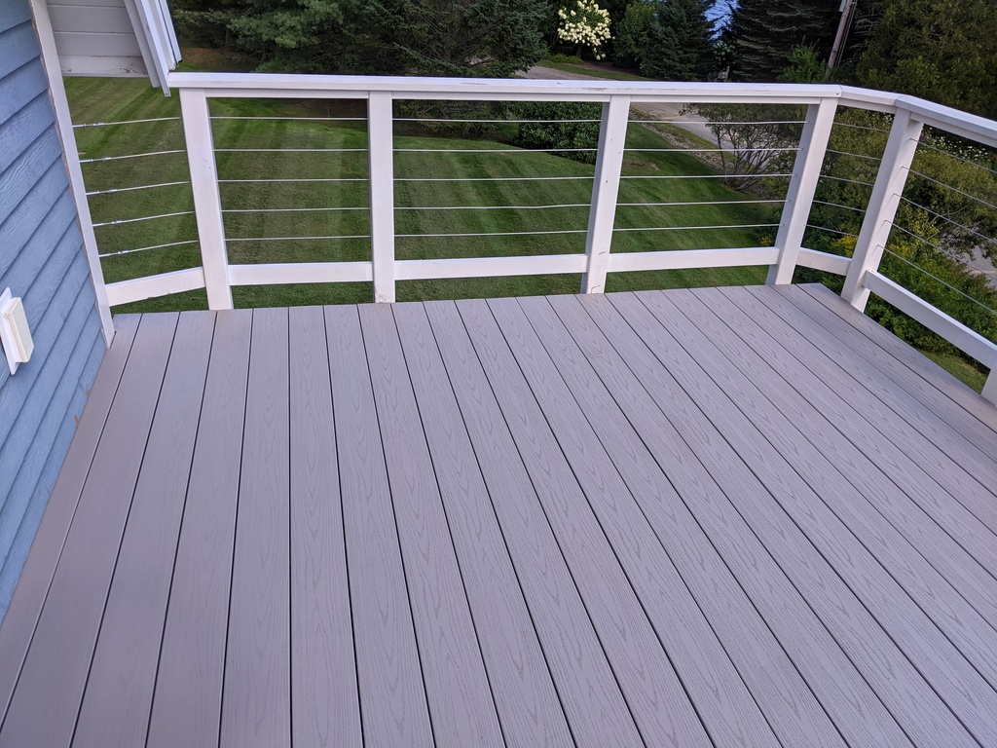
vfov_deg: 51.4
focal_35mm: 27
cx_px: 498
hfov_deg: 65.3
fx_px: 778
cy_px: 374
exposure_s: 1/1565
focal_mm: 4.44
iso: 57
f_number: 1.8
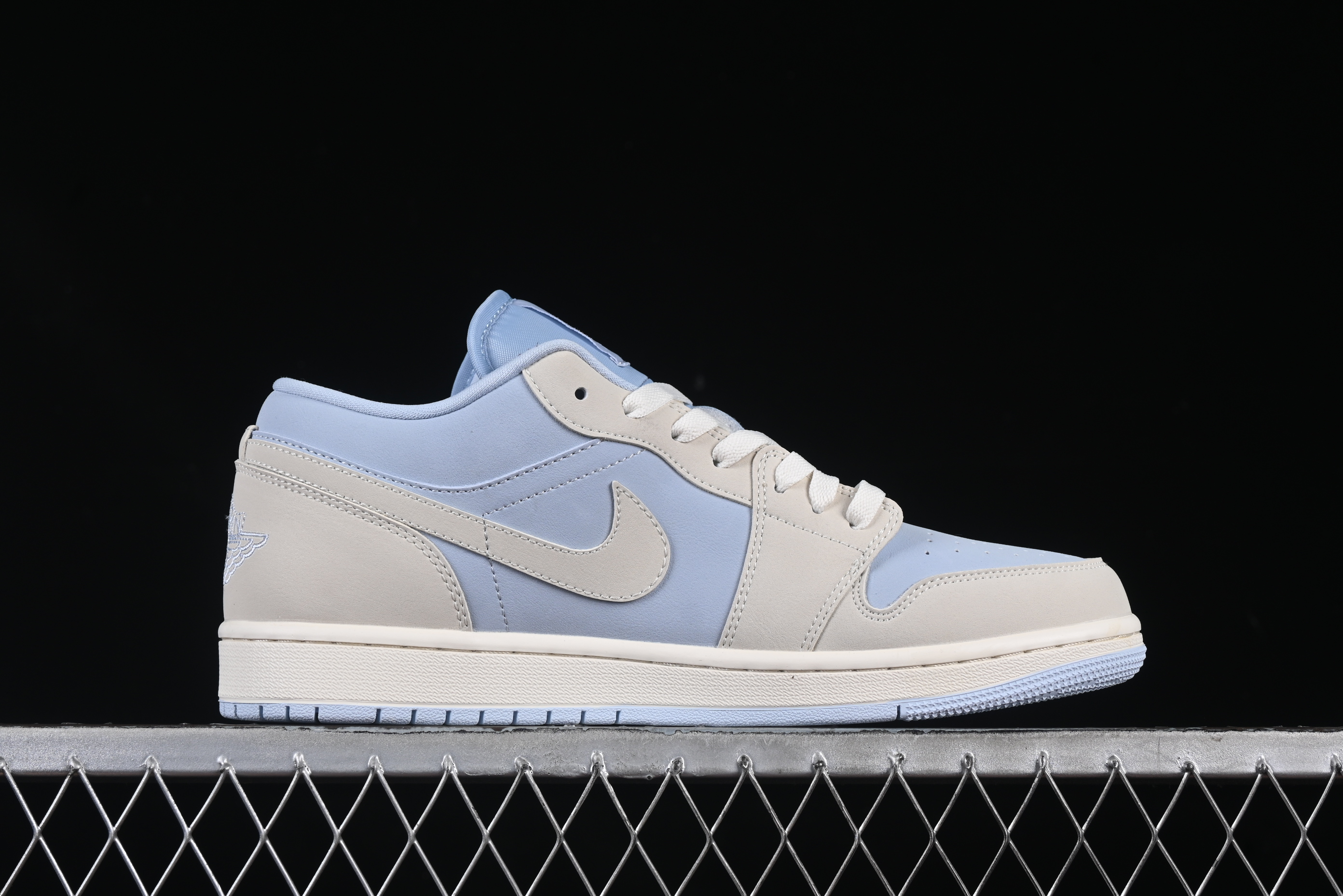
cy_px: 448
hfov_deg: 27.0
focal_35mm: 75
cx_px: 672
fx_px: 2798
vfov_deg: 18.2
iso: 160
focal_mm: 50
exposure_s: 1/80
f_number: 8
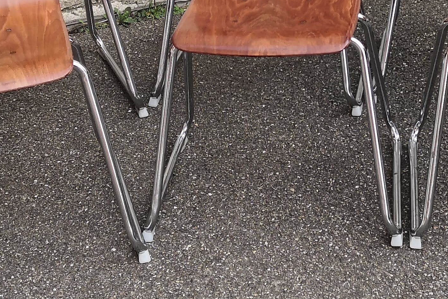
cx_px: 313
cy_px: 41
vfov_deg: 14.7
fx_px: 1145
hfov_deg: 22.0
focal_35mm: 92
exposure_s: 1/238
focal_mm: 3.95
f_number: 1.8
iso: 50
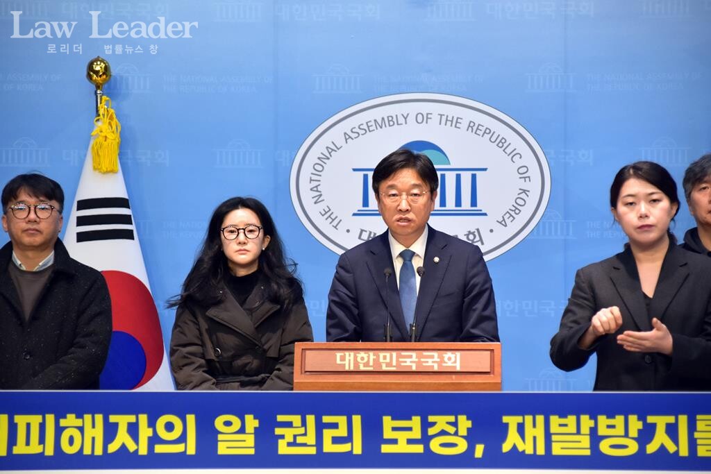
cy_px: 237
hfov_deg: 11.8
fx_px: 3437
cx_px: 356
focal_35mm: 174
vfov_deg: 7.9
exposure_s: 1/200
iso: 1000
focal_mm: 116
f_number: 5.6
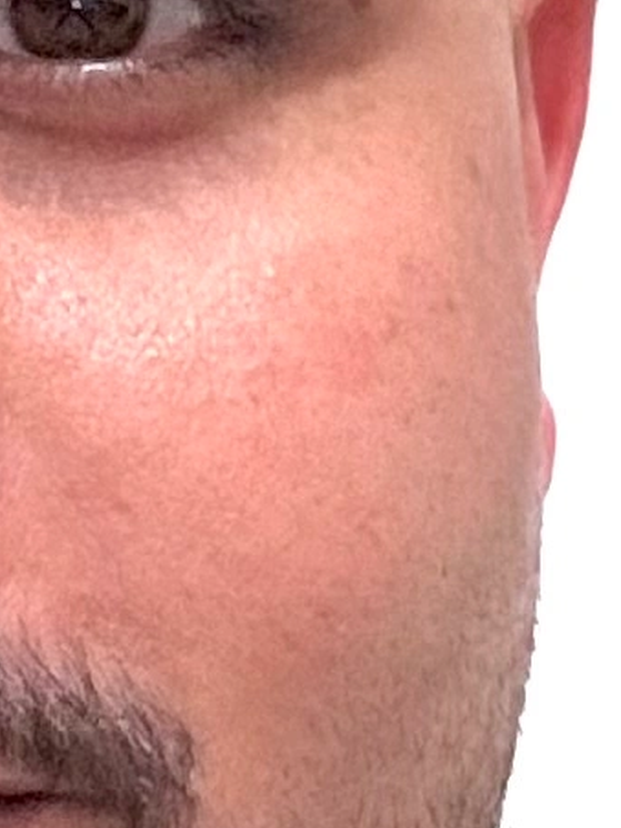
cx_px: -271
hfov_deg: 7.1
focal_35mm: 205
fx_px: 4904
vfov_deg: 9.6
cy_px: 863
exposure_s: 1/30
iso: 500
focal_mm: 2.69
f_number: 1.9
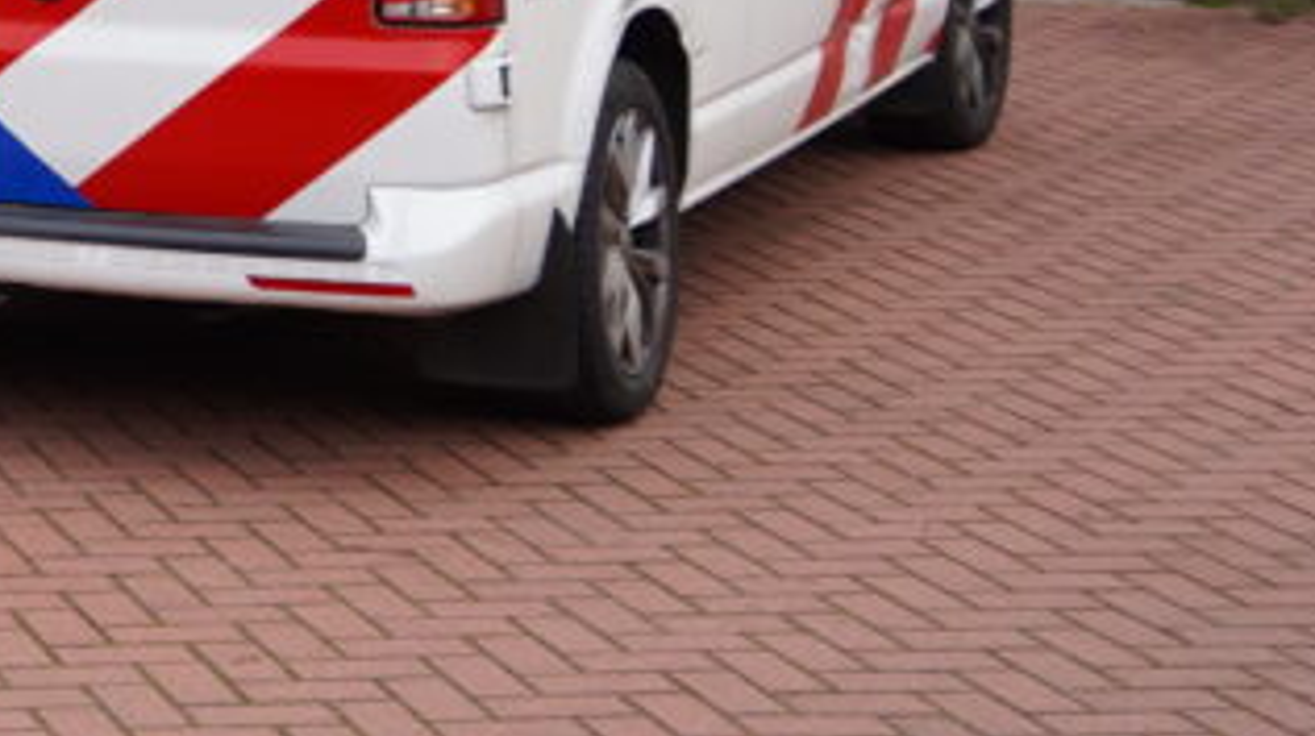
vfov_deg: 11.3
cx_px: -787
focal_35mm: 102
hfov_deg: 18.1
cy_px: -401
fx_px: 3553
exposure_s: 1/500
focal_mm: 30
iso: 640
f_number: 4
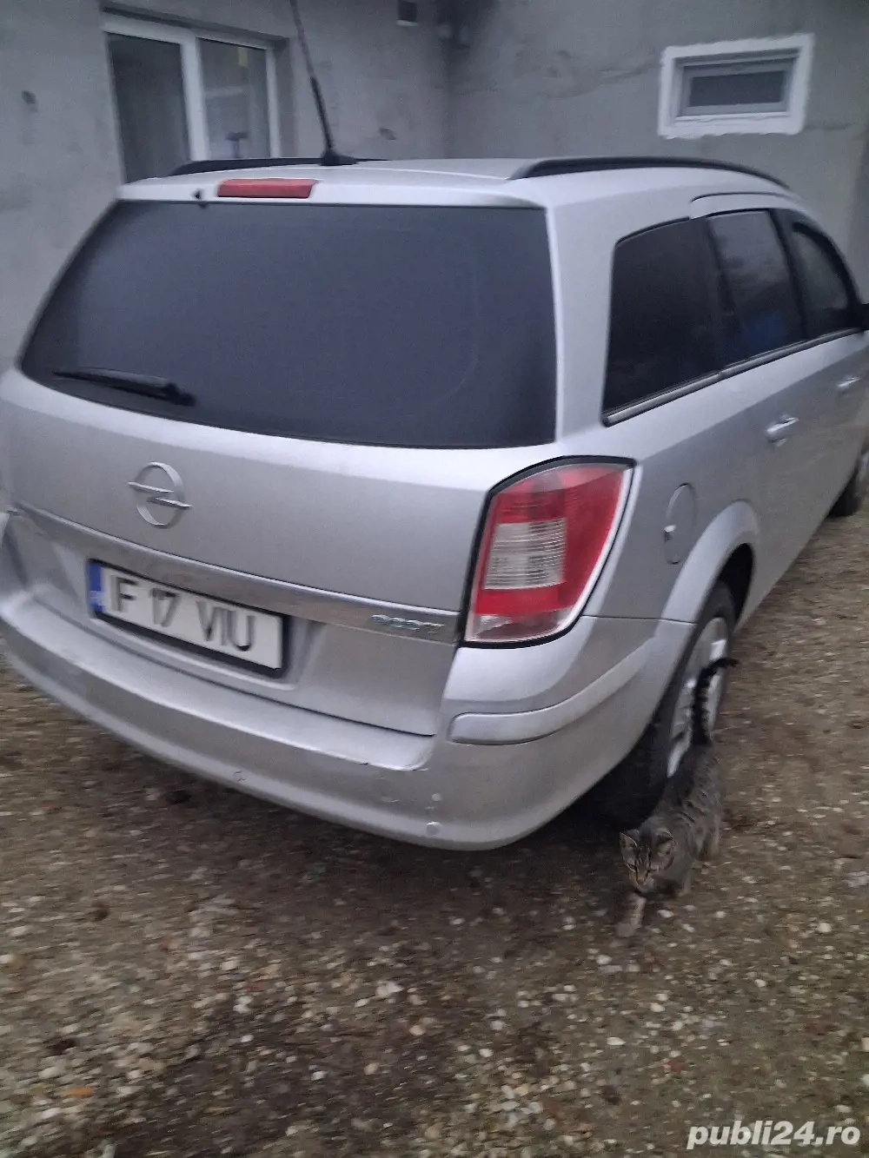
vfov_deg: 65.3
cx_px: 434
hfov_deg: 51.4
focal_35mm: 27
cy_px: 579
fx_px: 904
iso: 500
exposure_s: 1/33
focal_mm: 4
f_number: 1.8
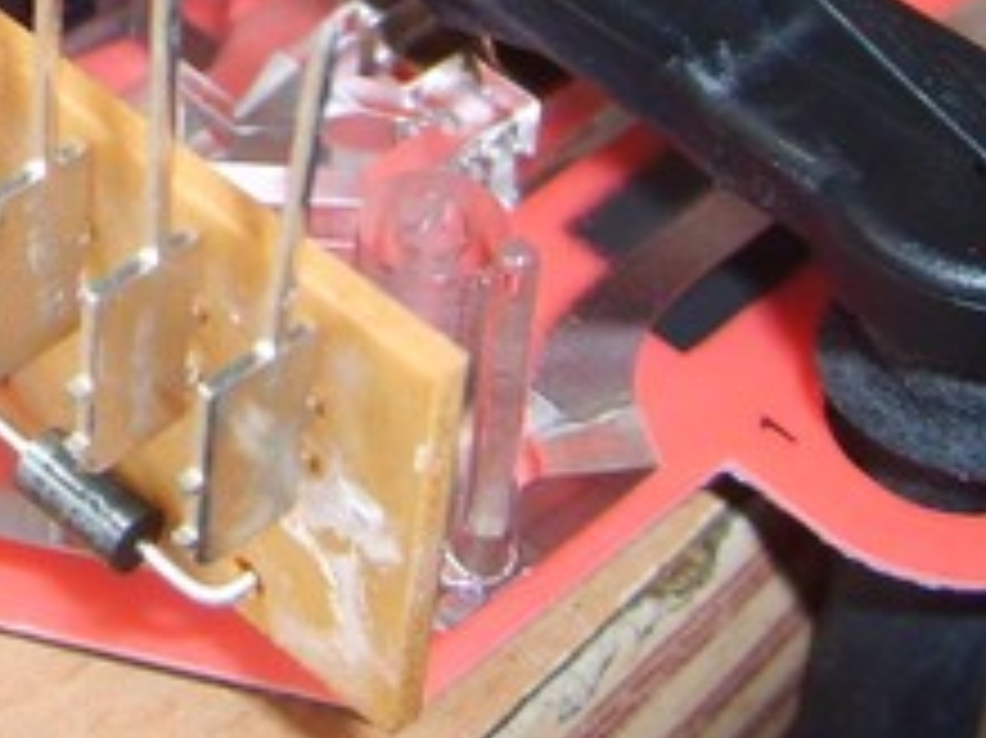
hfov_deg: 15.4
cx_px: -234
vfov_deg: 11.6
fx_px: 3502
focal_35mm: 123
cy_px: -297
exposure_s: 1/45
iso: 100
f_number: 2.8
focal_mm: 5.8
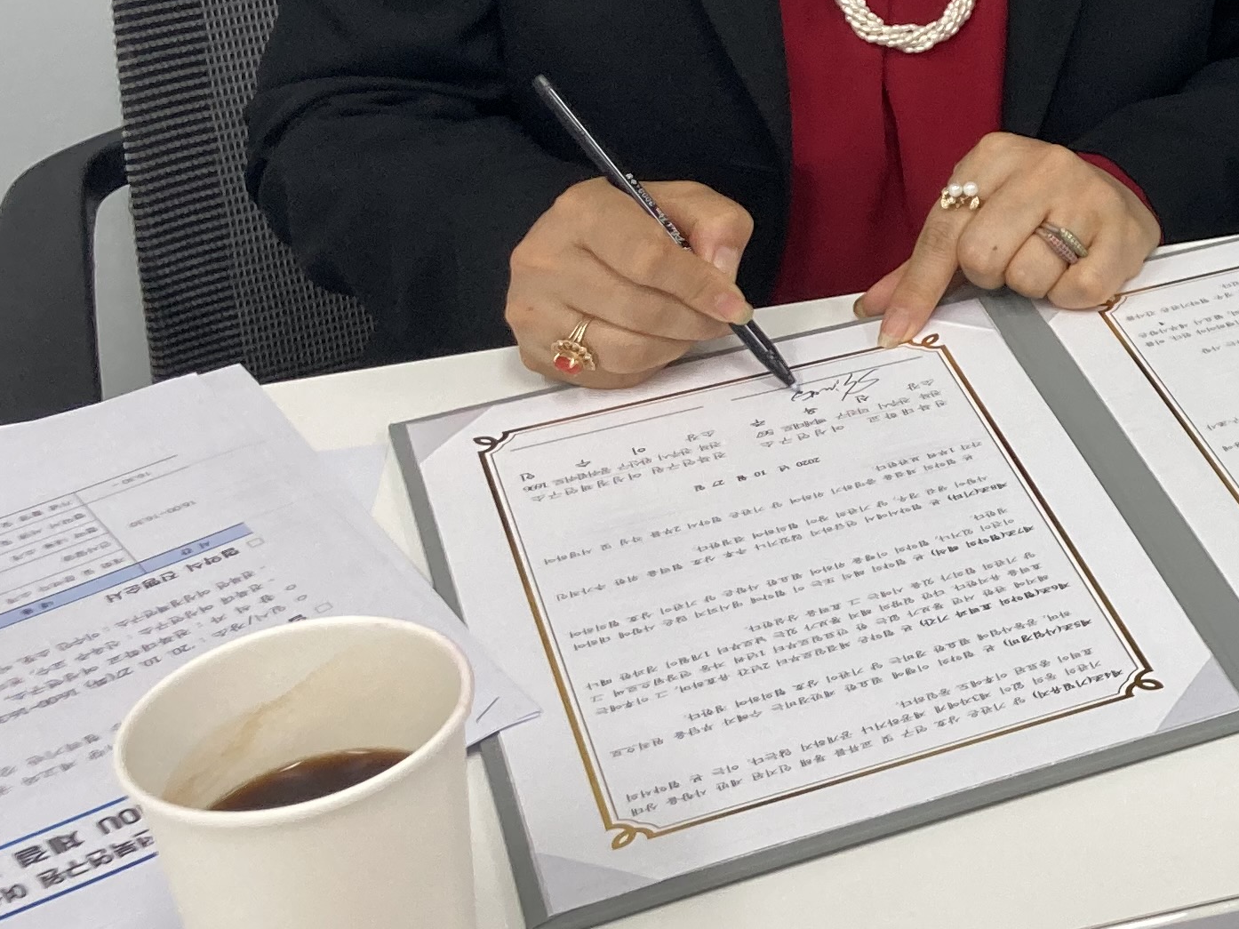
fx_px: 2899
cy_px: 54
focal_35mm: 81
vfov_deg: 17.9
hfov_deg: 21.2
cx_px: 1742
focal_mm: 3.99
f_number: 1.8
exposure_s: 1/120
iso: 64
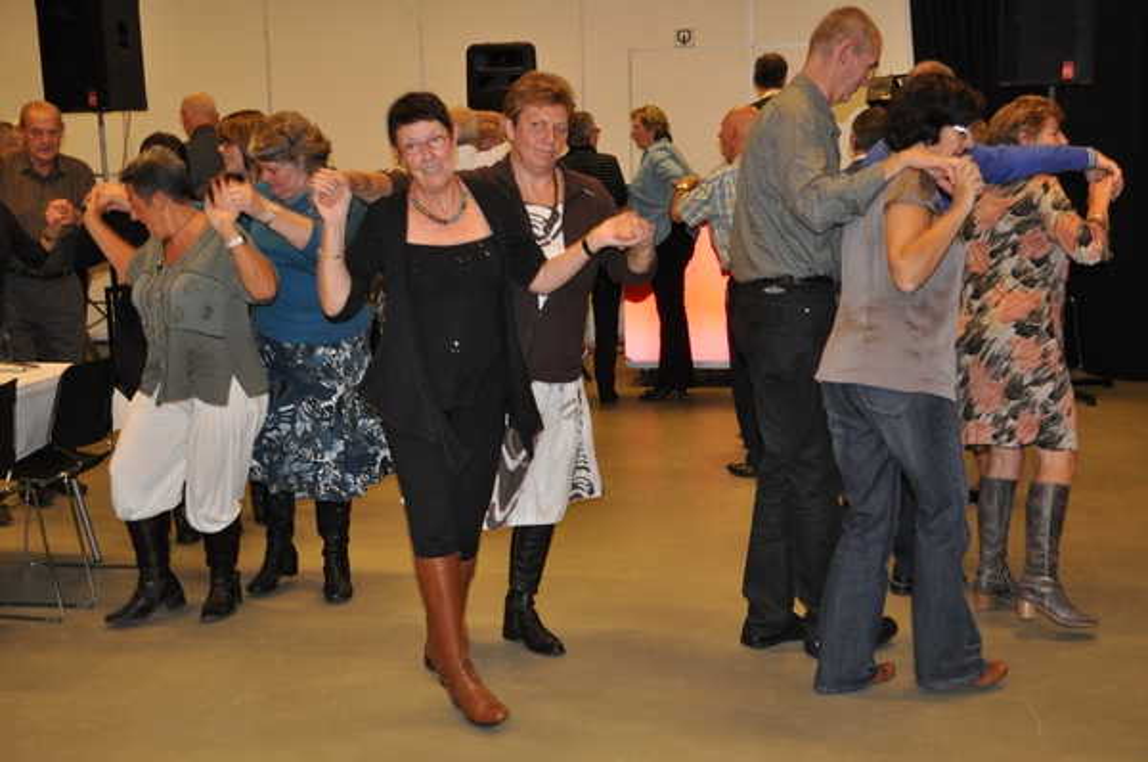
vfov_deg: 28.0
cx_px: 574
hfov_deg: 41.2
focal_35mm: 48
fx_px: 1528
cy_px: 381
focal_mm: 32
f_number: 4.8
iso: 800
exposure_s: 1/60
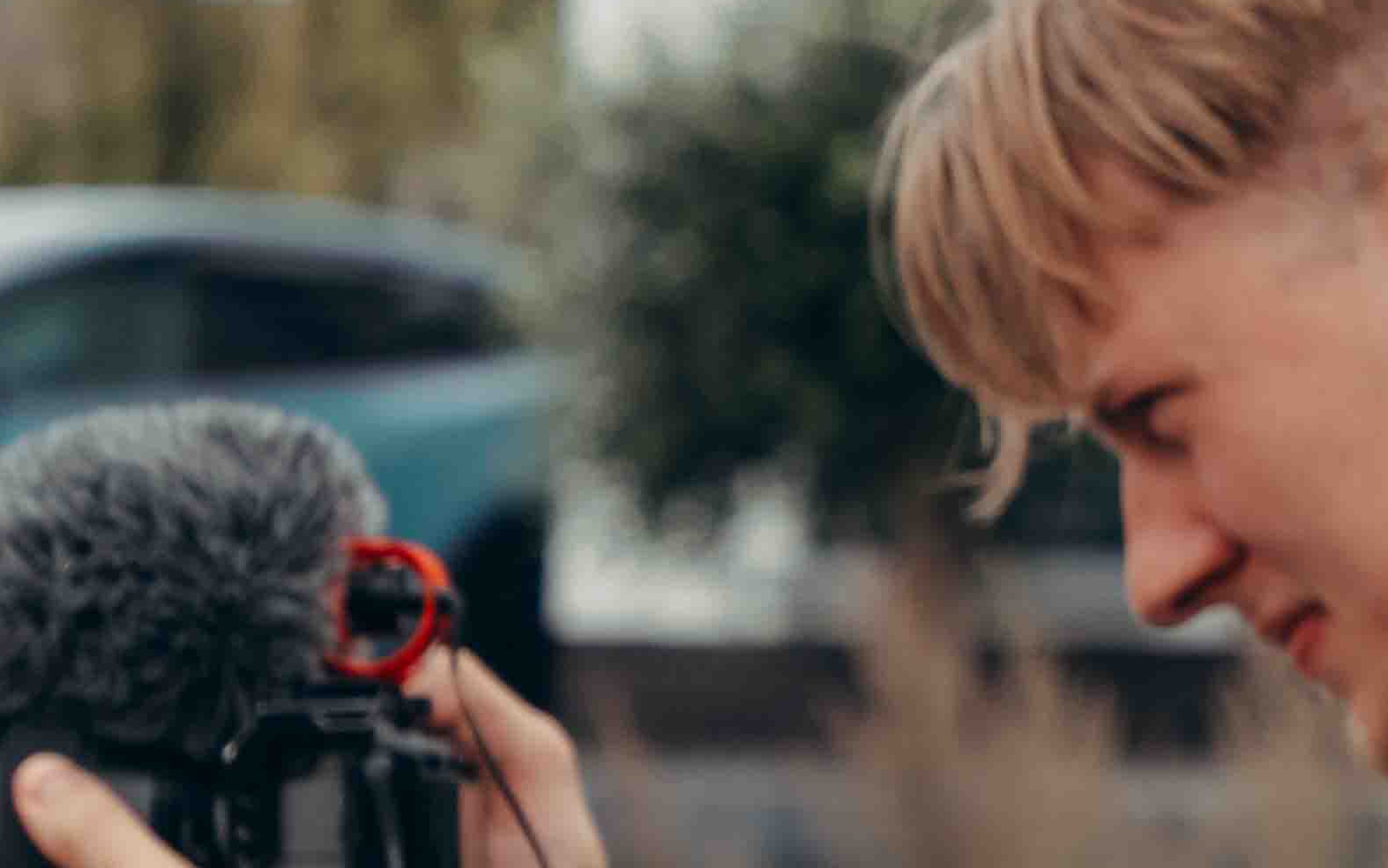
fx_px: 11917
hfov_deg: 6.5
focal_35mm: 315
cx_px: -1381
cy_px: 1317
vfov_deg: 4.1
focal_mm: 70
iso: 200
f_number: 5.6
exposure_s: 1/400
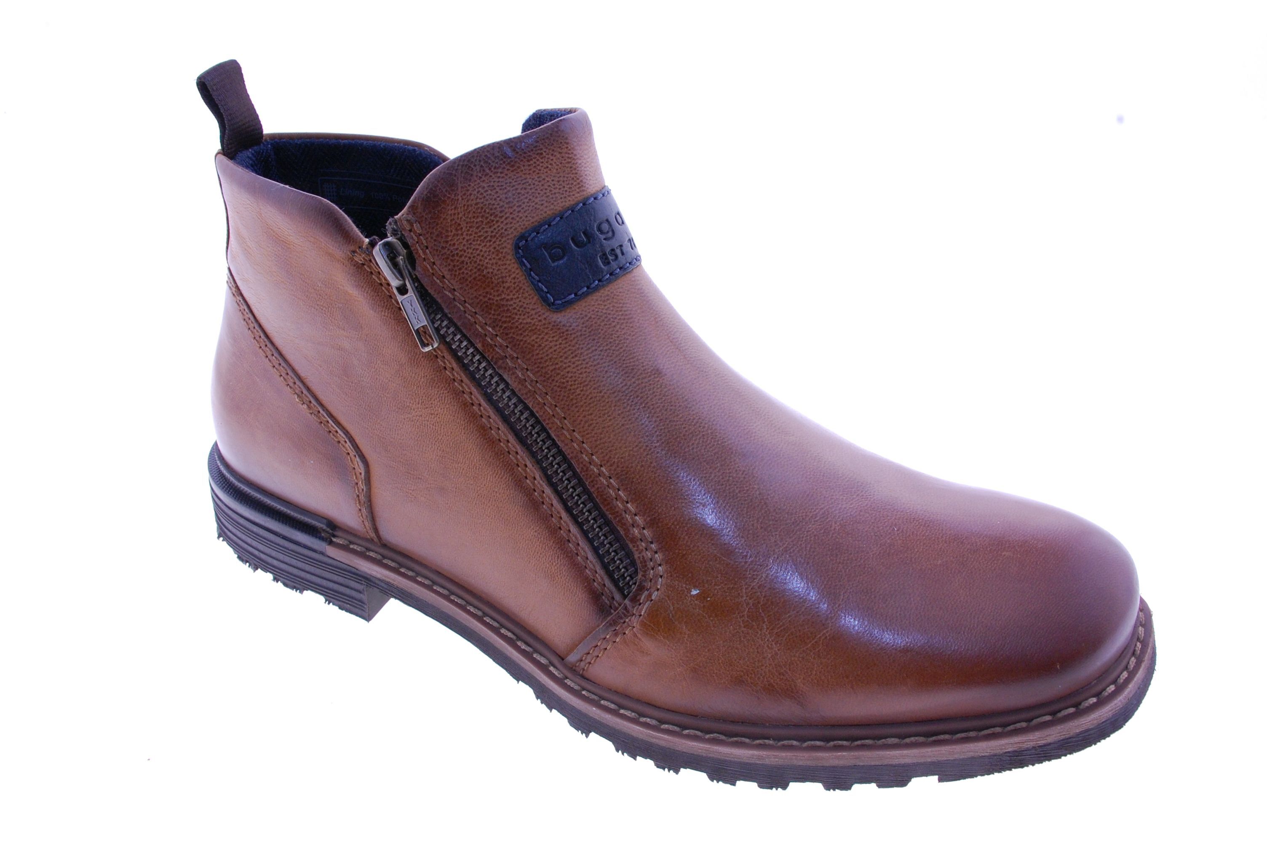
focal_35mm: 39
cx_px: 634
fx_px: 1371
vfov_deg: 34.1
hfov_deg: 49.6
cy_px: 422
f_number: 13
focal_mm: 26
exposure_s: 1/30
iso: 800
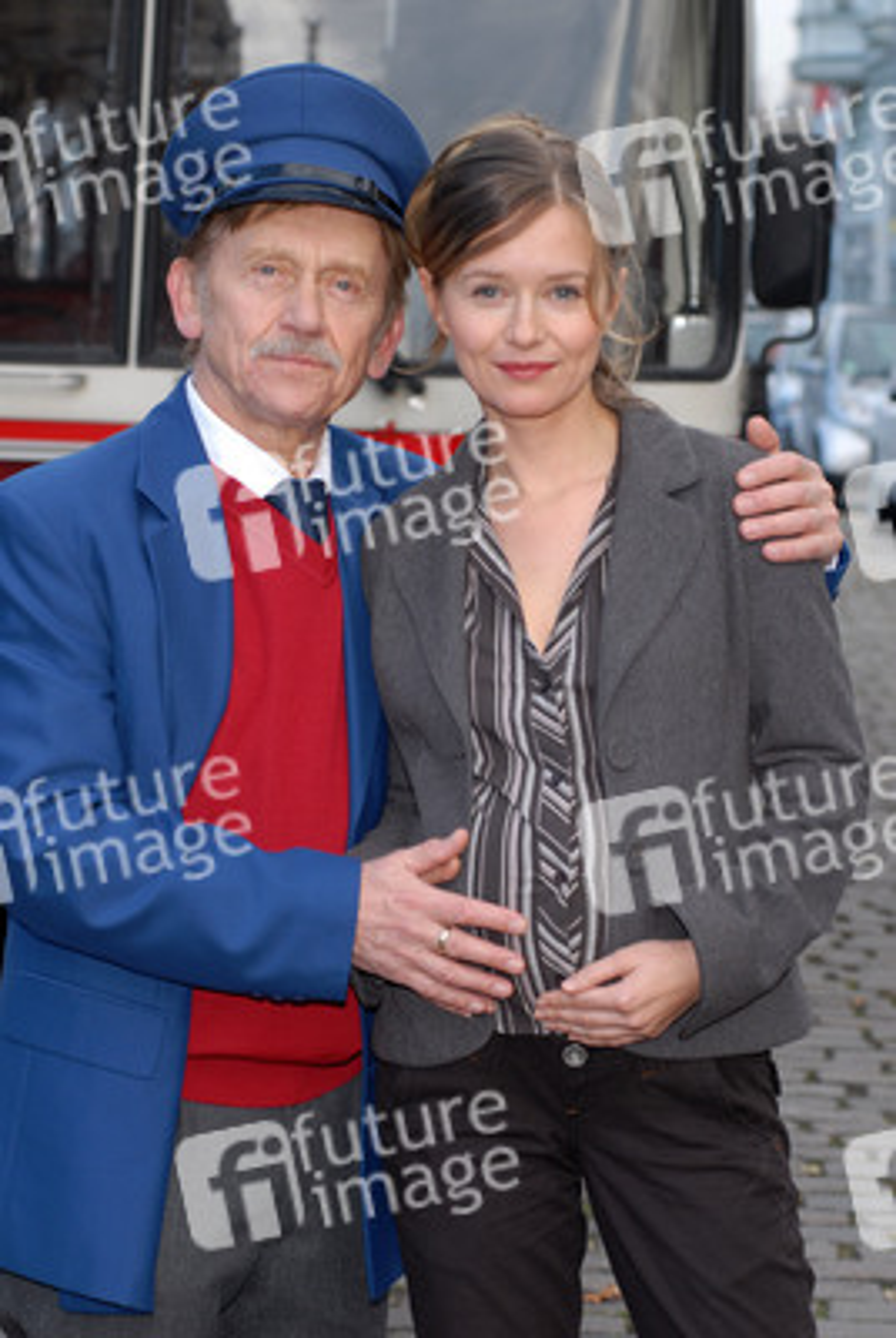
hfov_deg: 11.5
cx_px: 448
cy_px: 669
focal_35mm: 120
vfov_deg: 17.0
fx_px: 4464
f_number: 7.1
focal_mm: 80
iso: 200
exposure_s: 1/100
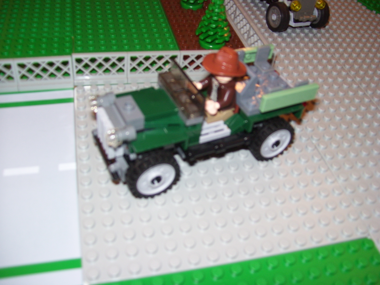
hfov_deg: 51.4
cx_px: 190
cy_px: 142
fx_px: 395
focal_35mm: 36
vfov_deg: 39.7
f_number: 2.7
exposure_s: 1/60
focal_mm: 6
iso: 80
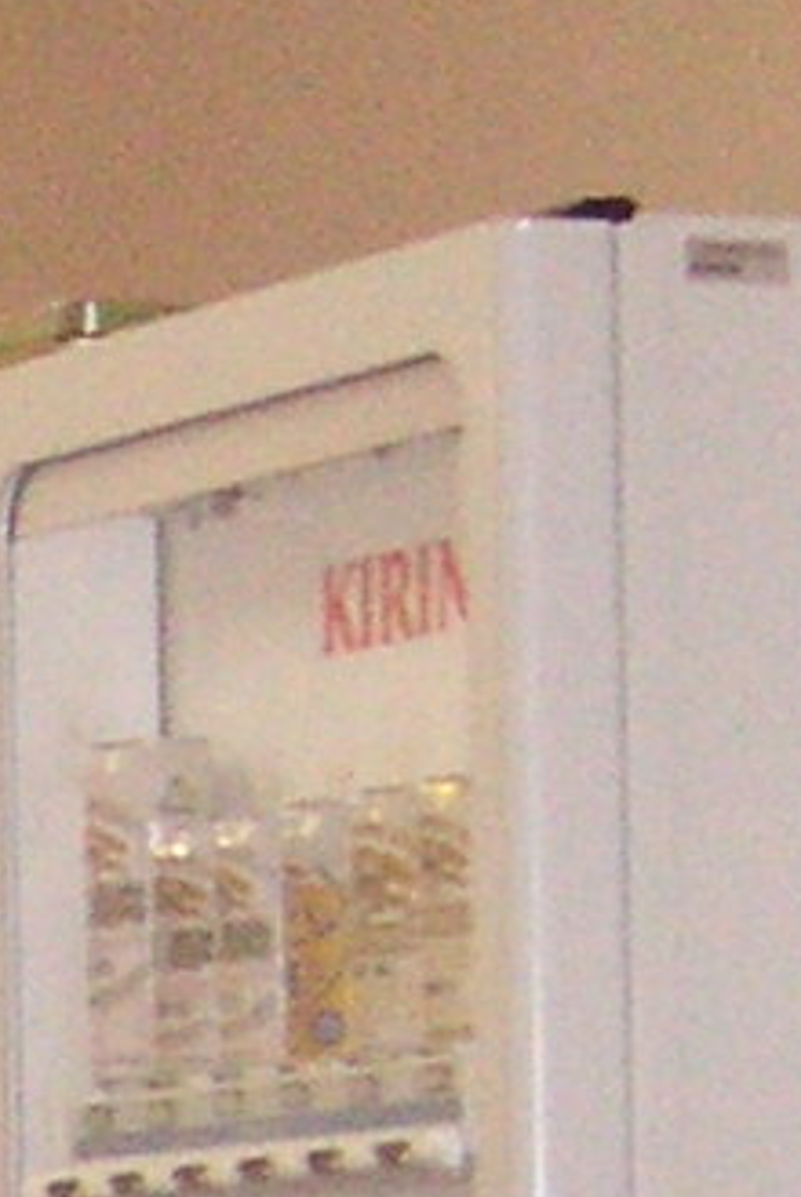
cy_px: 1816
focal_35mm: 299
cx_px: -1307
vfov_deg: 6.8
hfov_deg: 4.5
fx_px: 9957
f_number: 2.8
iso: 160
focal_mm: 6.1
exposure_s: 1/45
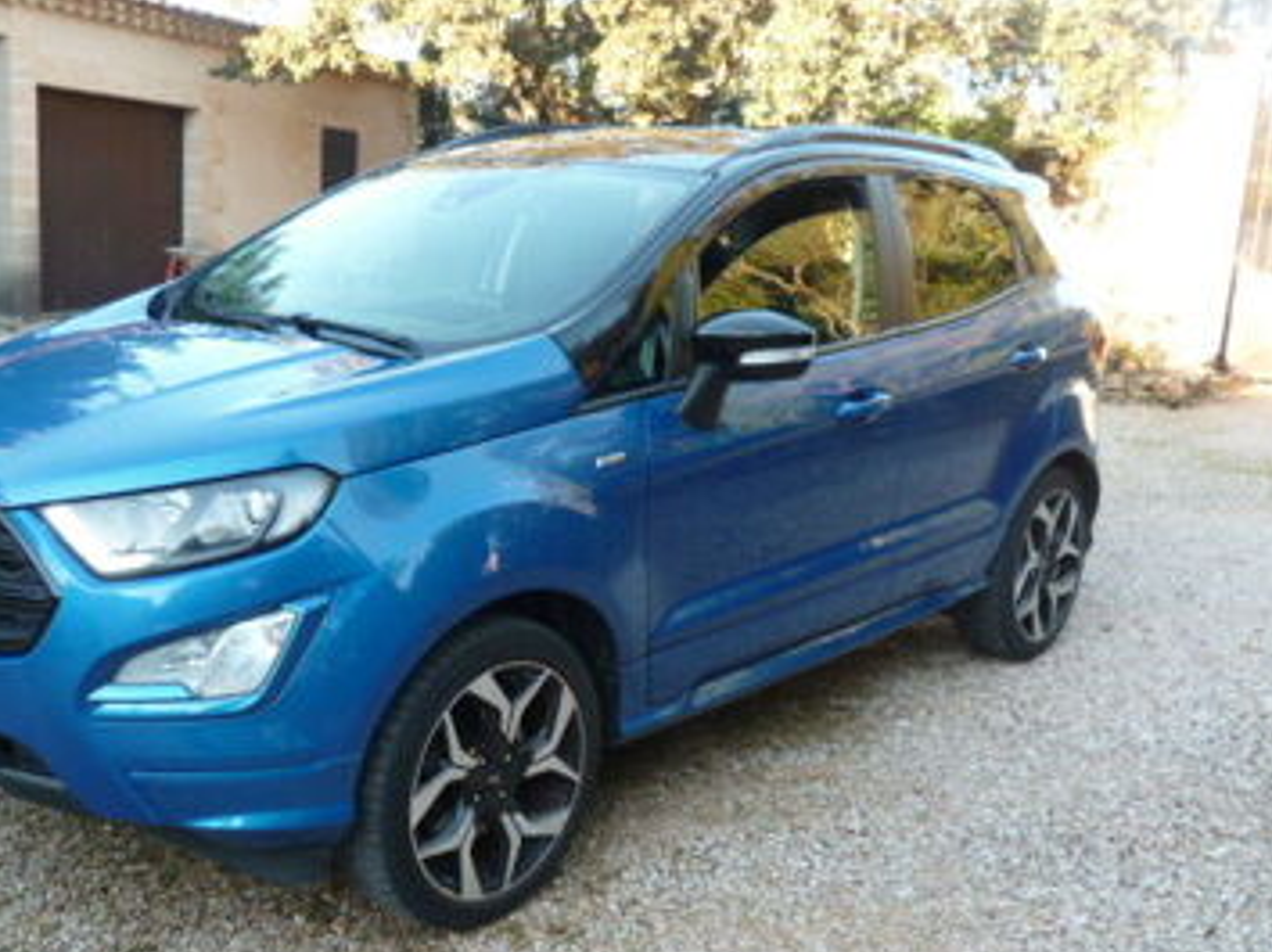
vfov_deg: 37.4
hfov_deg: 48.7
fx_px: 1395
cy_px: 614
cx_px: 510
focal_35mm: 38
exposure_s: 1/50
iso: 80
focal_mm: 5
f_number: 2.8
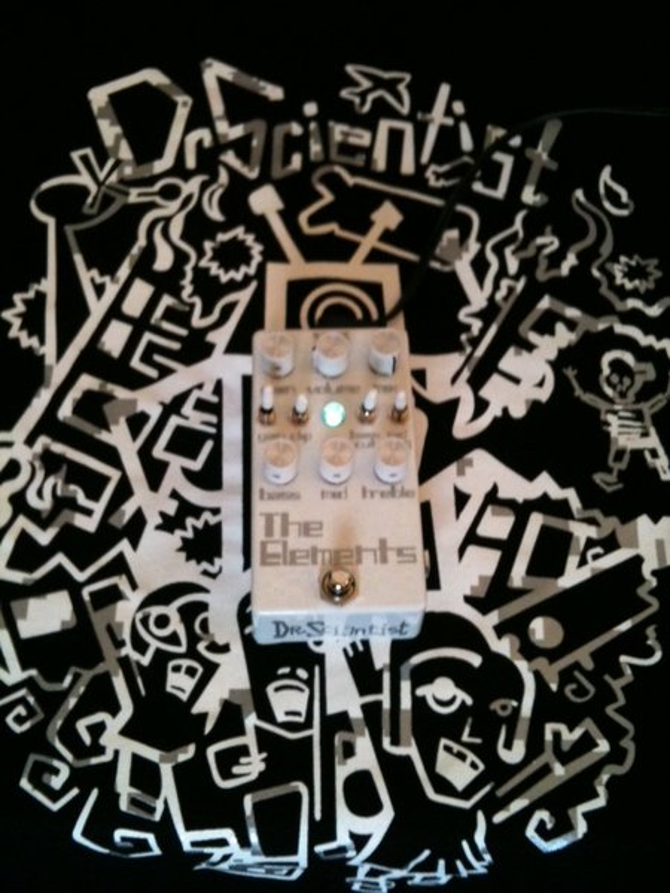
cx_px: 335
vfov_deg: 52.6
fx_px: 903
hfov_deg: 40.7
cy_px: 446
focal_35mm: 35
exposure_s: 1/15
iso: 250
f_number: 2.8
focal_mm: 3.85
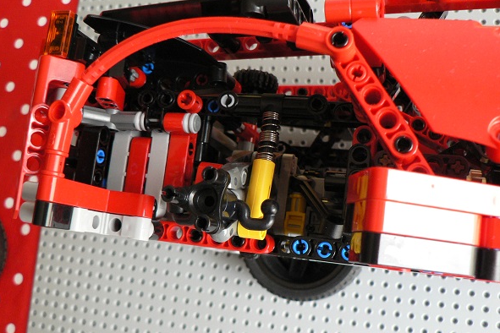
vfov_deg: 35.0
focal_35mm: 38
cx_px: 249
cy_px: 185
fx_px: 528
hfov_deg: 50.7
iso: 200
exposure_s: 1/25
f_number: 2.8
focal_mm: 6
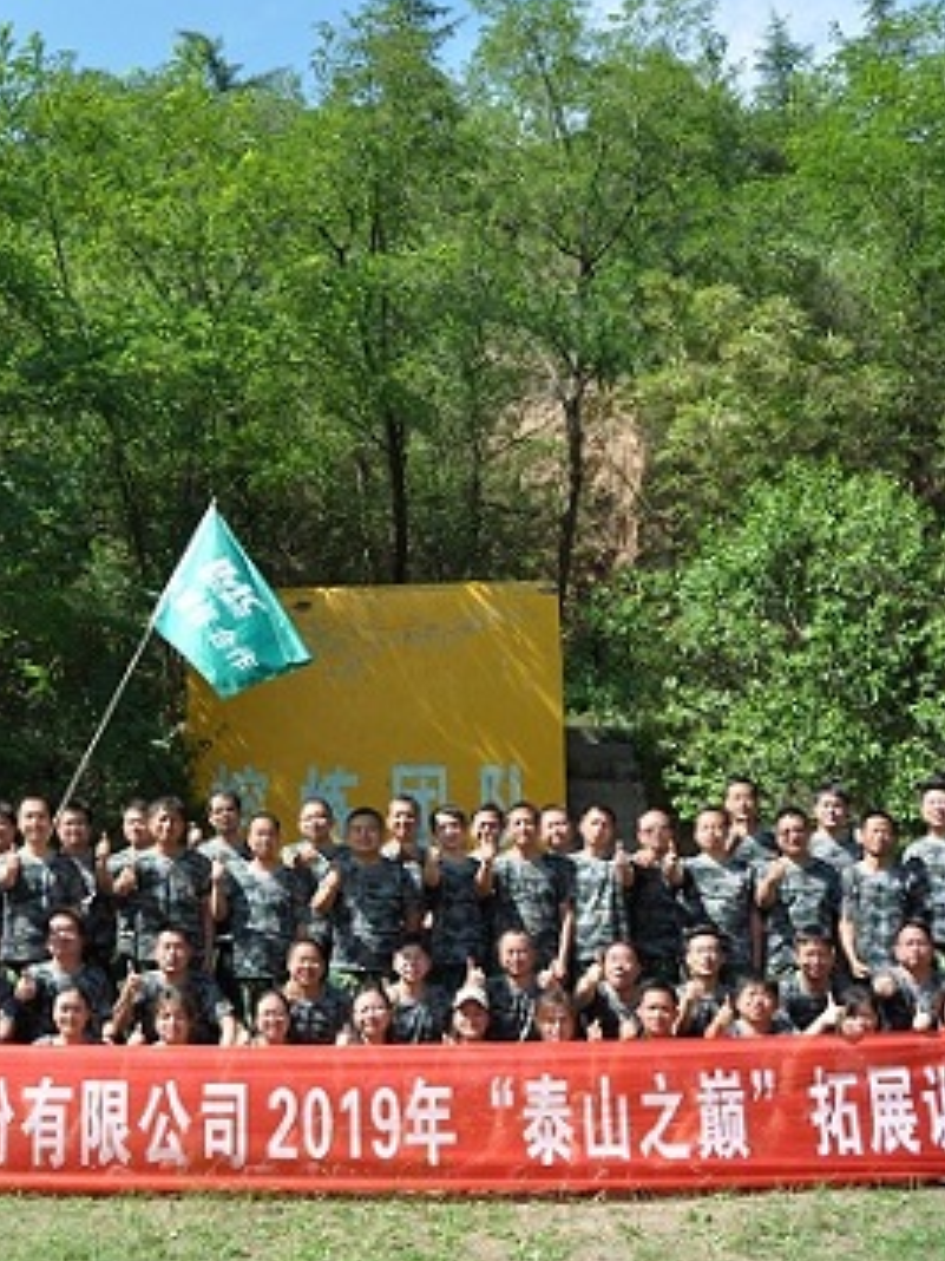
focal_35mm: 40
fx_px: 1456
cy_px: 630
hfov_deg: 35.5
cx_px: 287
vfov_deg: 46.8
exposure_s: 1/1000
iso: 200
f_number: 3.5
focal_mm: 18
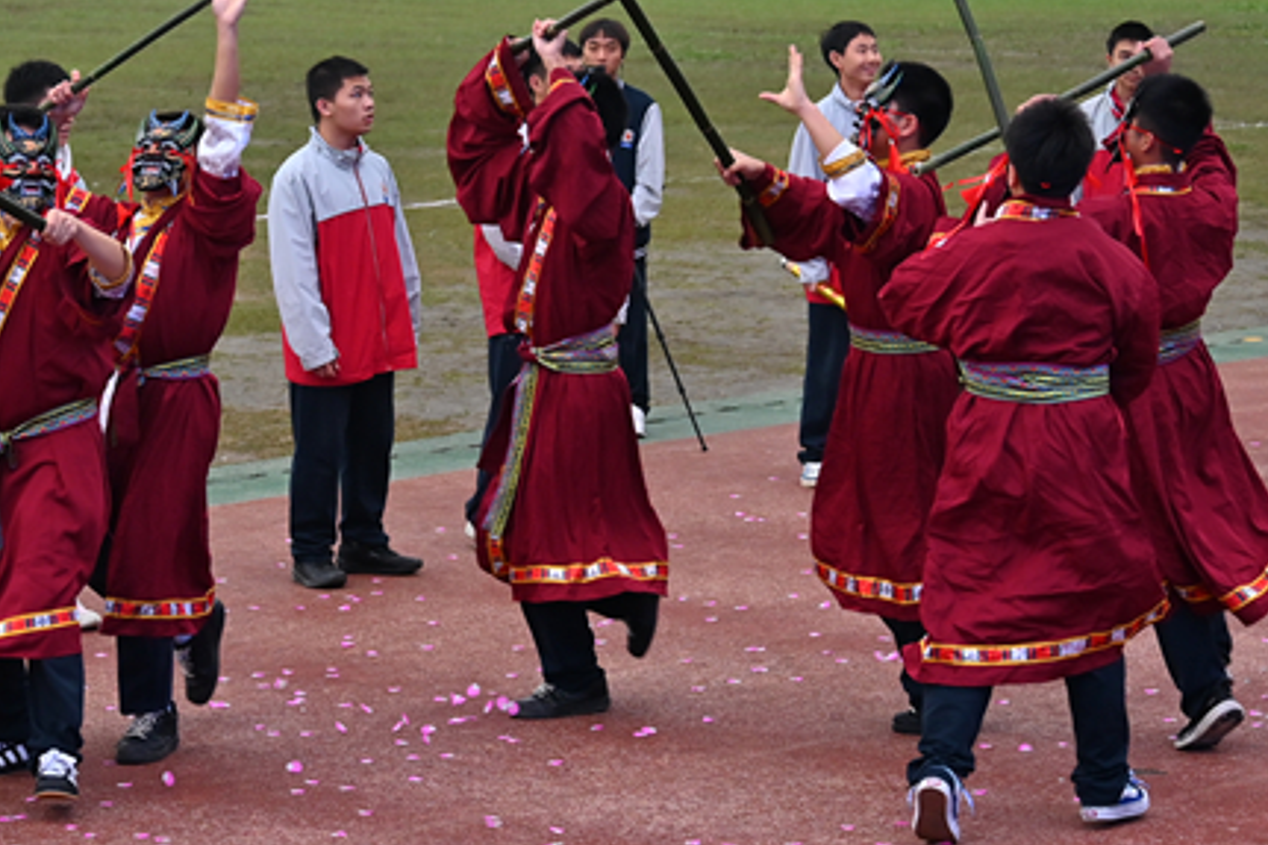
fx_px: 4999
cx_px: 538
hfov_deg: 14.4
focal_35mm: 142
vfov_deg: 9.6
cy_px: 280
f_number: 4.8
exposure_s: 1/320
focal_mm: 68
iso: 500
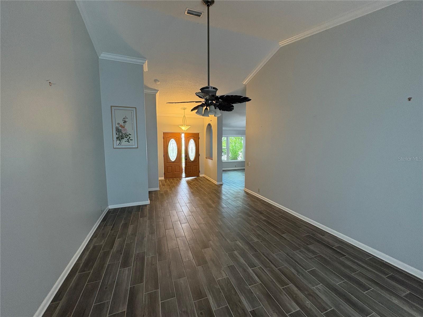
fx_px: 171
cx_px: 212
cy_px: 158
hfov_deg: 102.1
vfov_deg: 85.7
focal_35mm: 14
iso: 320
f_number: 2.2
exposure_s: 1/120
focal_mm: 2.22
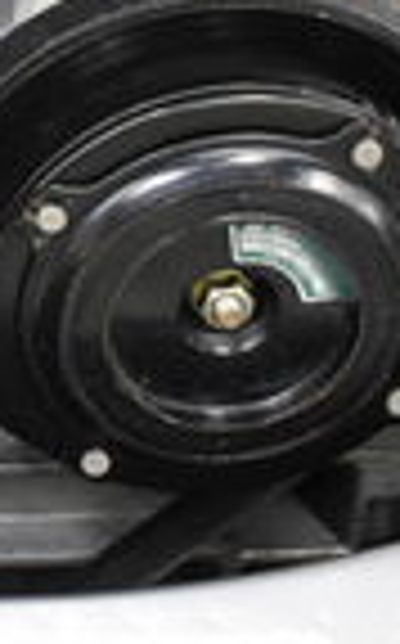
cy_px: -279
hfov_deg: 5.1
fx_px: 4177
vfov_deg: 8.6
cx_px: -885
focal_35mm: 239
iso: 2000
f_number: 4.2
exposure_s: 1/50
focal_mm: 29
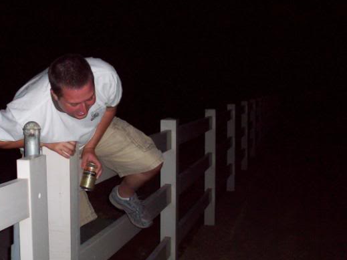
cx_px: 91
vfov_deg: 25.6
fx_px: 571
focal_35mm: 57
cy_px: 120
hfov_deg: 33.2
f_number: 2.8
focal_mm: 6.2
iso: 160
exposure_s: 1/45
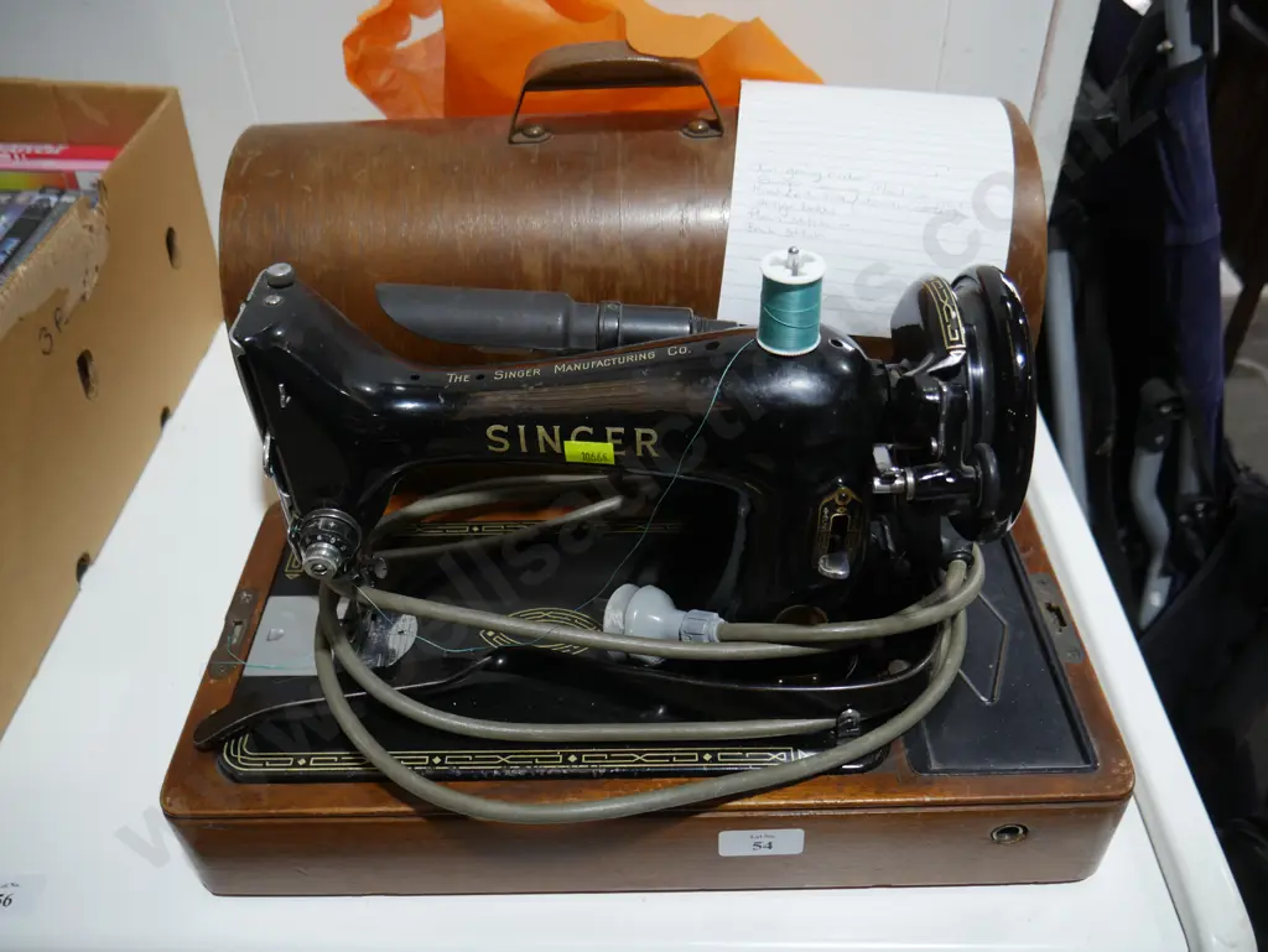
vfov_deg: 49.8
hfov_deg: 63.4
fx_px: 1026
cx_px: 634
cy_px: 476
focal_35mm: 28
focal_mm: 14
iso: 200
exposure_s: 1/80
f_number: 3.5
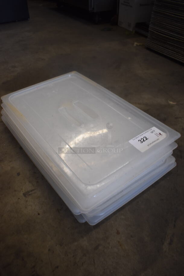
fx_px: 207
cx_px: 92
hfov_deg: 48.0
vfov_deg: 67.3
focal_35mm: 27
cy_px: 138
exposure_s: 1/160
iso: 800
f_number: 3.5
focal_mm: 18
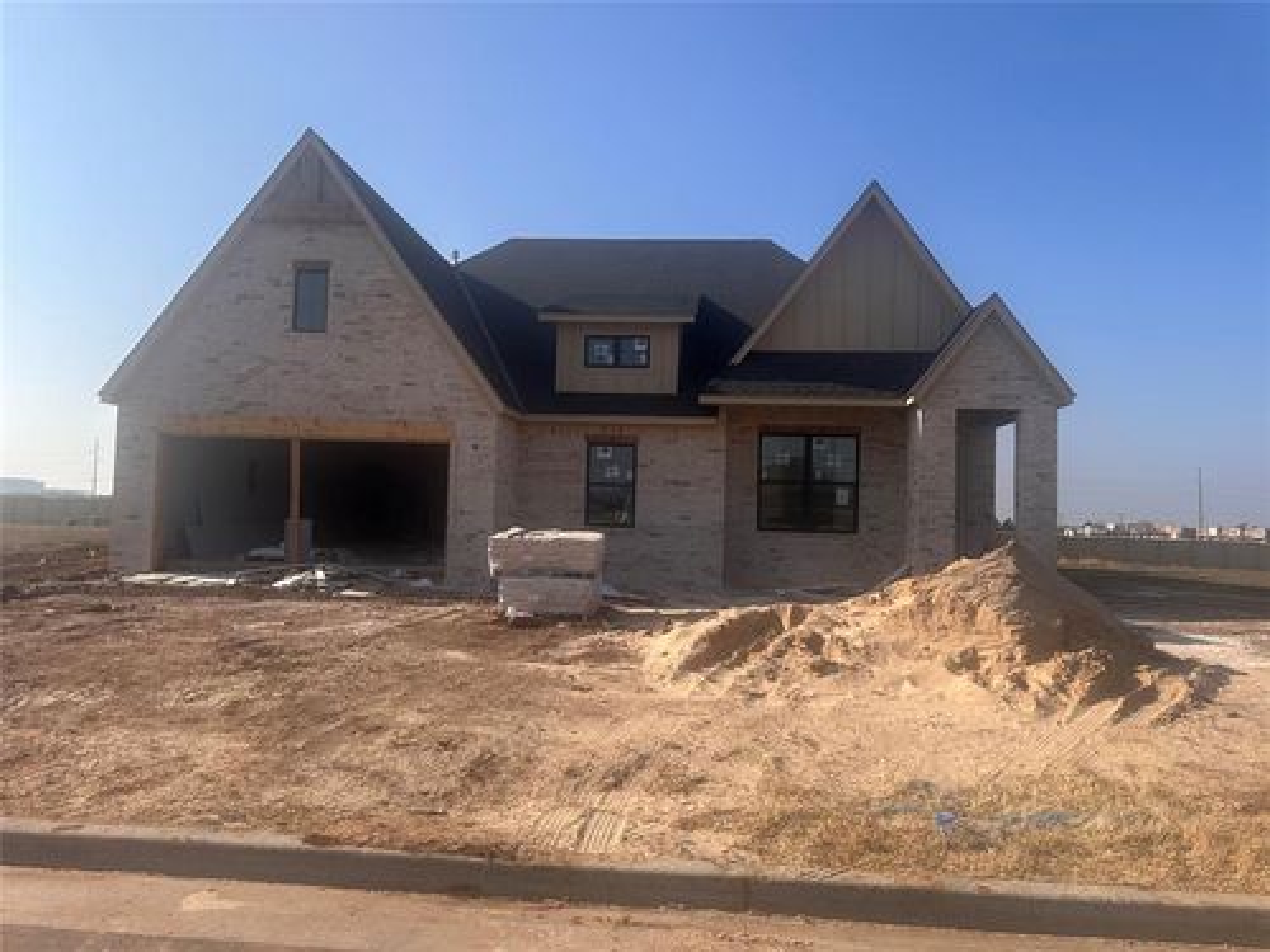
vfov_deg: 56.8
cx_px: 635
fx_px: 881
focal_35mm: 24
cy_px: 476
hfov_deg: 71.6
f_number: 1.78
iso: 80
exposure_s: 1/4762
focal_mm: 6.86
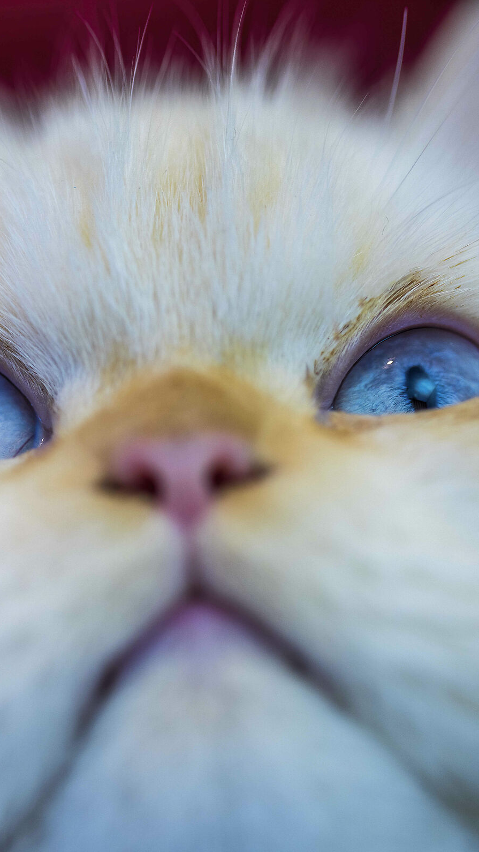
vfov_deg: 13.6
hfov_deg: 7.6
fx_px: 3567
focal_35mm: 158
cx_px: -6
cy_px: 428
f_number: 2.8
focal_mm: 100
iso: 320
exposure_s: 1/125
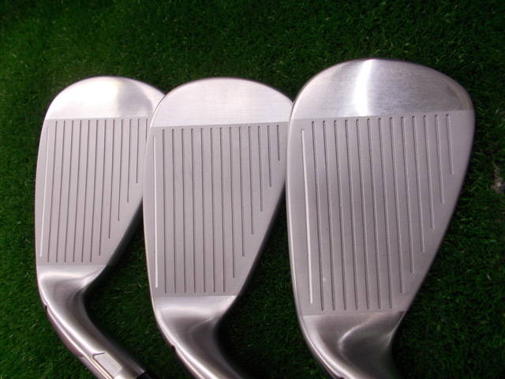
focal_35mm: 26
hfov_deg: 67.3
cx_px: 252
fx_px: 379
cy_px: 190
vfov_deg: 53.1
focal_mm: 4.6
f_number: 3.2
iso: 125
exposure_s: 1/25
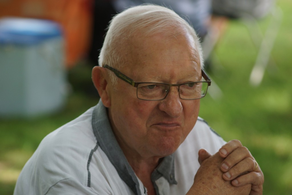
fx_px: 1581
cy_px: 98
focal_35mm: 195
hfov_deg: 10.6
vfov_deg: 7.0
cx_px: 146
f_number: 4
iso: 200
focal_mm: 130
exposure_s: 1/200
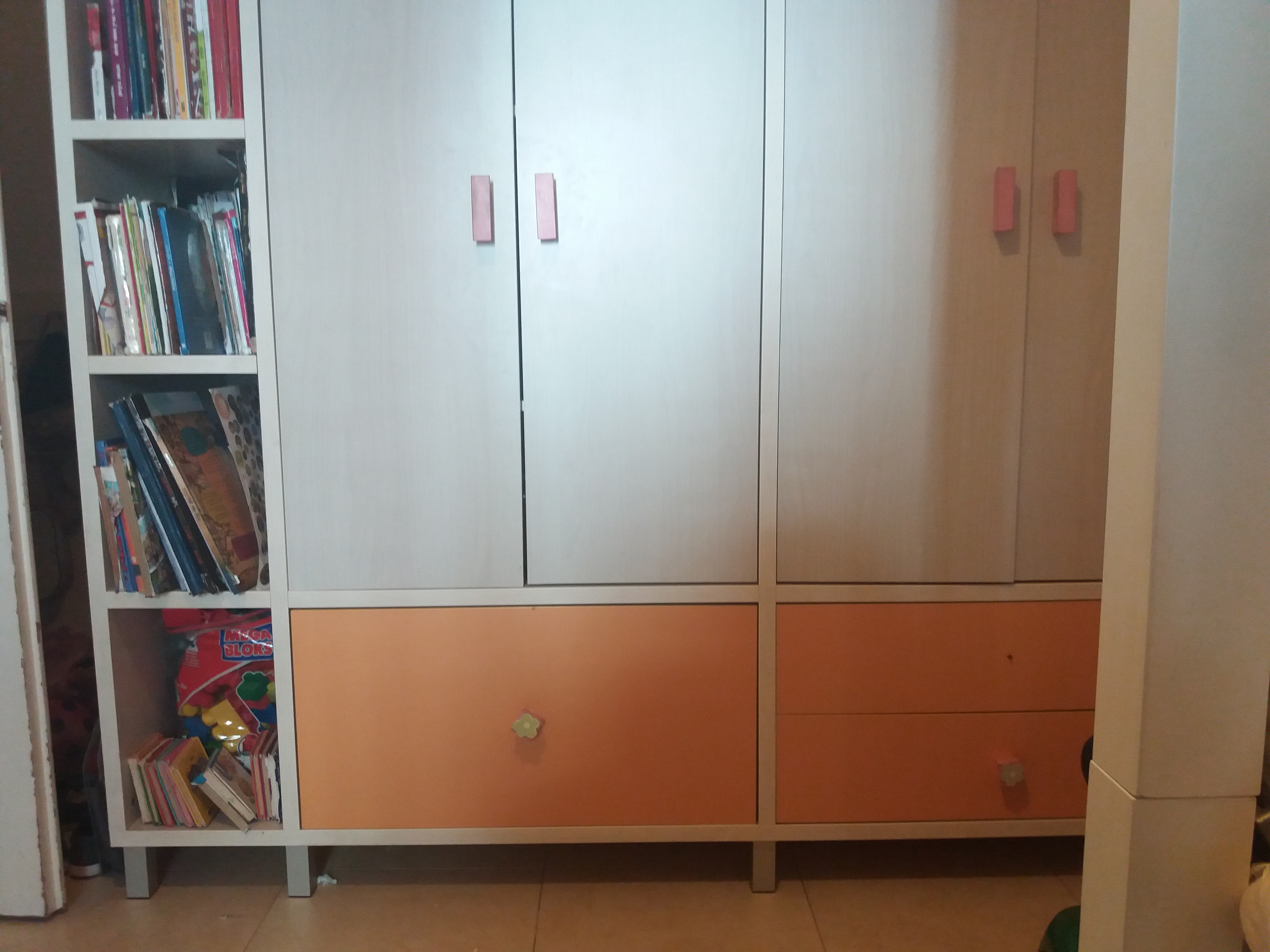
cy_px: 476
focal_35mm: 28
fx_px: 1027
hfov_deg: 63.4
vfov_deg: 49.7
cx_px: 635
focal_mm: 3.7
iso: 200
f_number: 1.9
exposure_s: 1/17
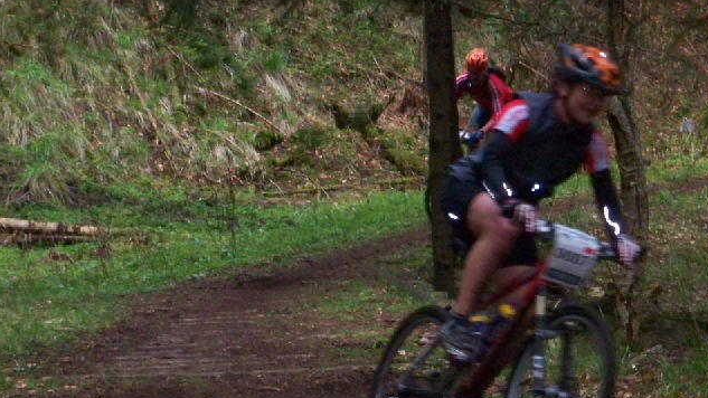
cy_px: 307
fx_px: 3022
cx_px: 409
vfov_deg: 7.5
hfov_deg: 13.4
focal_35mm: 161
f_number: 4.4
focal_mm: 19.2
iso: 400
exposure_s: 1/125
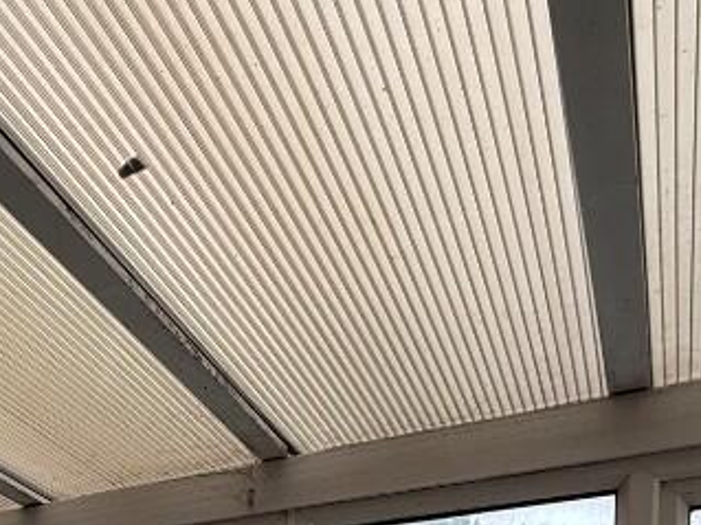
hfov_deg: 39.5
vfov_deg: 24.3
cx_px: 88
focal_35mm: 45
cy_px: 808
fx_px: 911
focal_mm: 2.22
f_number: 2.2
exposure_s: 1/99
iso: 100
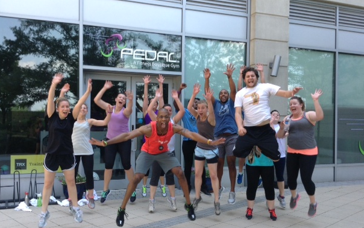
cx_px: 175
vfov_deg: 34.4
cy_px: 124
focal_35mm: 37
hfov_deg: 52.7
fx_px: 367
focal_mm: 3.3
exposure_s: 1/127
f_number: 2.4
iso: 32
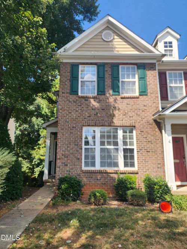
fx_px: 166
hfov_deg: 58.9
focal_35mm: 23
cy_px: 124
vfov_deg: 73.9
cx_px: 94
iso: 12
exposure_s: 1/439
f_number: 1.8
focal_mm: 6.4
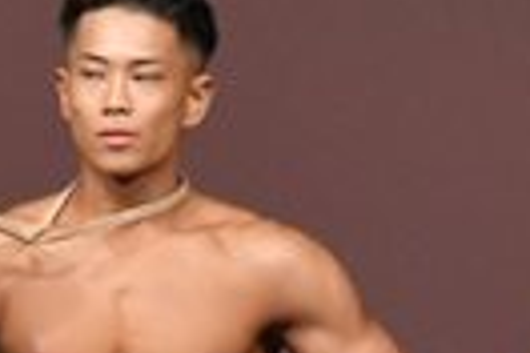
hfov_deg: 1.2
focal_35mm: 1671
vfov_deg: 0.8
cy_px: 746
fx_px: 24599
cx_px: -70
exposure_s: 1/400
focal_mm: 190
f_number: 5.6
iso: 4000
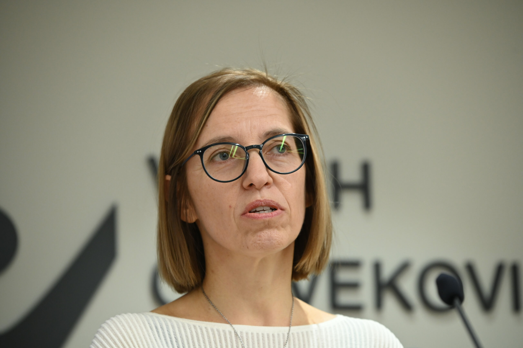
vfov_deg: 6.9
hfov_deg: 10.3
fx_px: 2903
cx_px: 262
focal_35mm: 200
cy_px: 174
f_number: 4
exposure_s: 1/160
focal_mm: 200
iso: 2000
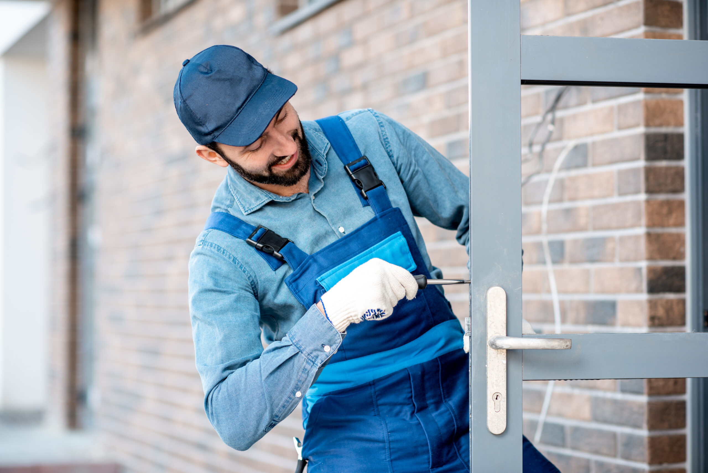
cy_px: 236
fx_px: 1672
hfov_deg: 23.9
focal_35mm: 85
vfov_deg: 16.1
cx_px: 354
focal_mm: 85
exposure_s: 1/200
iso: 100
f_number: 2.5
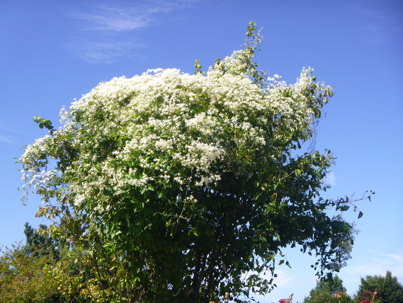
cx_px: 202
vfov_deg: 35.1
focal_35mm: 41
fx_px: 477
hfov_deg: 45.8
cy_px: 152
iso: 100
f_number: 4.6
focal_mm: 7.3
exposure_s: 1/250
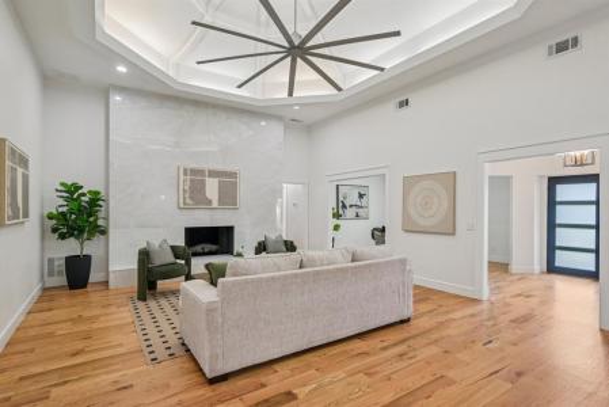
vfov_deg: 69.0
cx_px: 304
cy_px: 204
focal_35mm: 18
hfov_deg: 91.6
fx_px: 296
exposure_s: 1/15
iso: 400
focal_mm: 17.5
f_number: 8
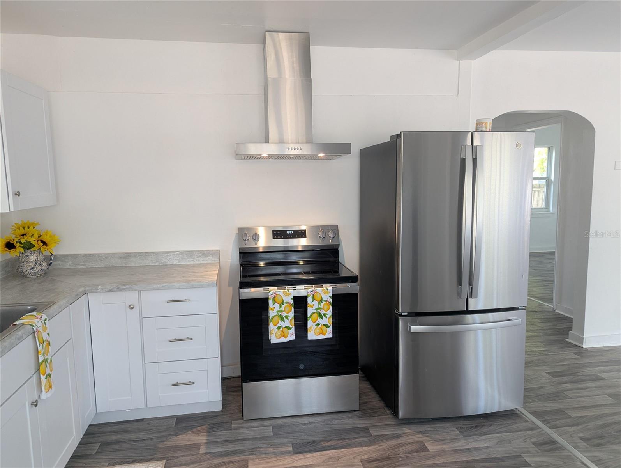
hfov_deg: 71.5
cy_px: 234
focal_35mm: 24
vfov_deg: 56.9
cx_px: 310
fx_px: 431
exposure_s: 1/42.8
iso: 89
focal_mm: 6.81
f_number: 1.85
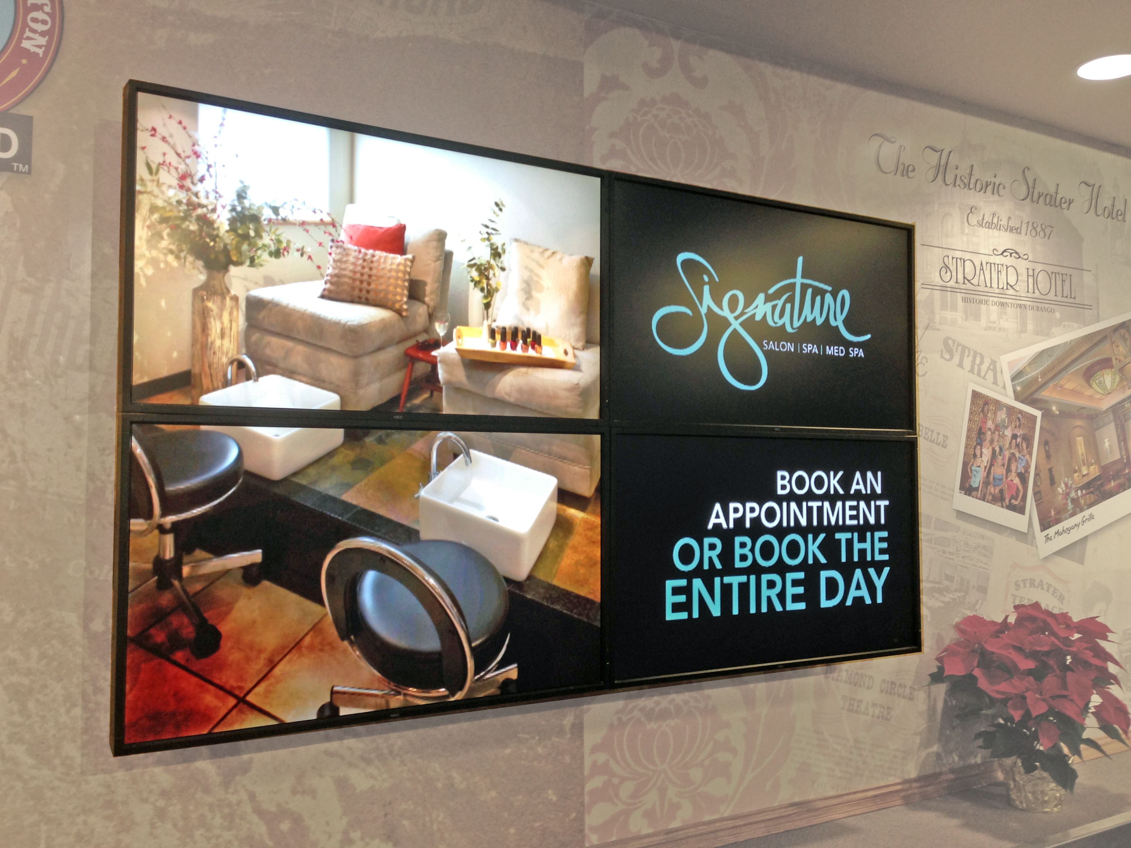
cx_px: 566
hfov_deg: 55.4
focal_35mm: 33
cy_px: 424
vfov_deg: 42.9
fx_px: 1078
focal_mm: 4.13
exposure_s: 1/20
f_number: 2.4
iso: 64
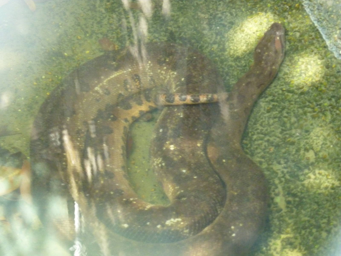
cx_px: 170
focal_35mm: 278
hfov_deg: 7.1
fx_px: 2739
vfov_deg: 5.3
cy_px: 128
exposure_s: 1/50
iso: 800
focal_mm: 45.7
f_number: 4.8
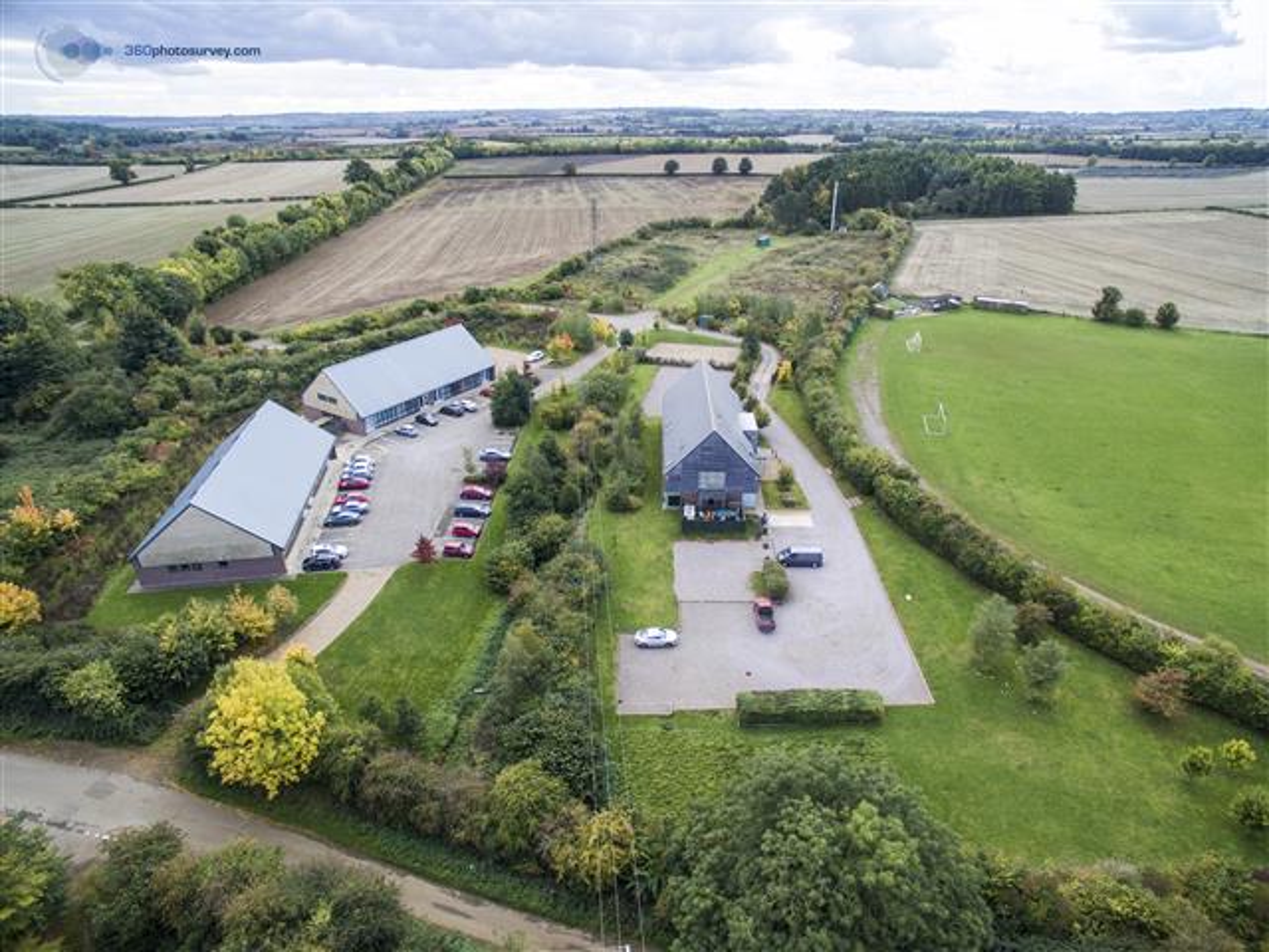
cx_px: 634
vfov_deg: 66.0
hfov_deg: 81.7
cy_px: 476
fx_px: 733
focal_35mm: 20
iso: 100
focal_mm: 3.61
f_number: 2.8
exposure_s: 1/190
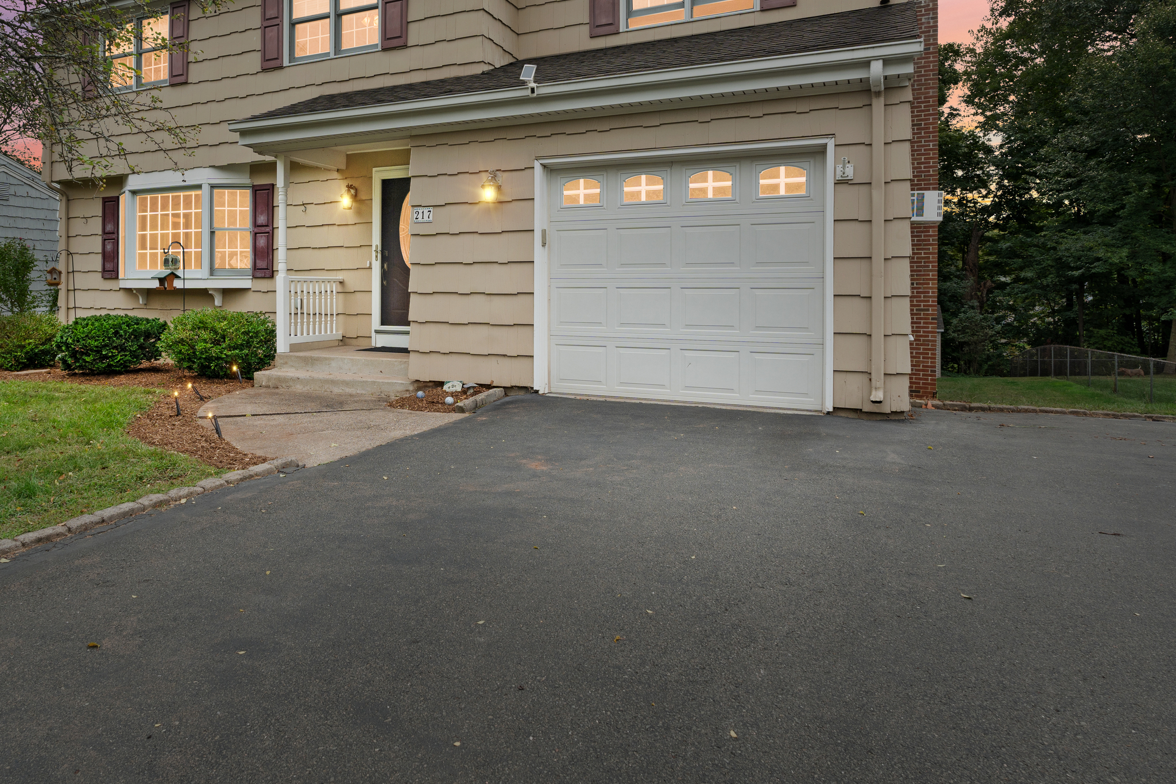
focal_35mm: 25
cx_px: 482
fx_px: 808
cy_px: 253
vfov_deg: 50.7
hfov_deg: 71.4
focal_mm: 16.5
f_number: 8
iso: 125
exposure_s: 1/30
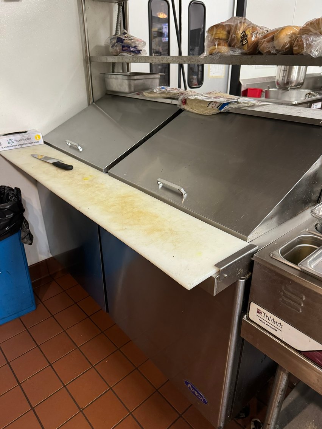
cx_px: 161
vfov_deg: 71.6
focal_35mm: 24
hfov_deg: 56.8
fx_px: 298
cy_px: 214
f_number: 1.78
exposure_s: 1/60
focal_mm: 6.76
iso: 500
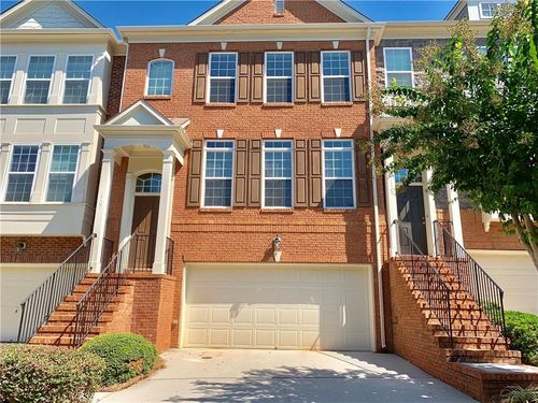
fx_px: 404
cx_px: 269
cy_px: 202
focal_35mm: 26
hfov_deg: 67.3
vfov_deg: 53.1
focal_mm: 4.25
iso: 25
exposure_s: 1/1585
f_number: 1.8
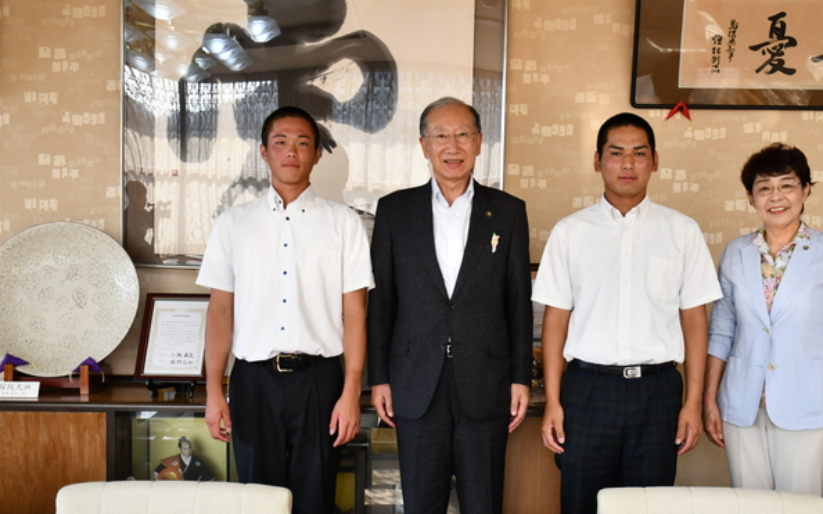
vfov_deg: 25.8
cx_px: 487
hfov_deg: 40.2
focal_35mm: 50
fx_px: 1121
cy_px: 305
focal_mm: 27
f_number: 4
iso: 720
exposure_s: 1/250
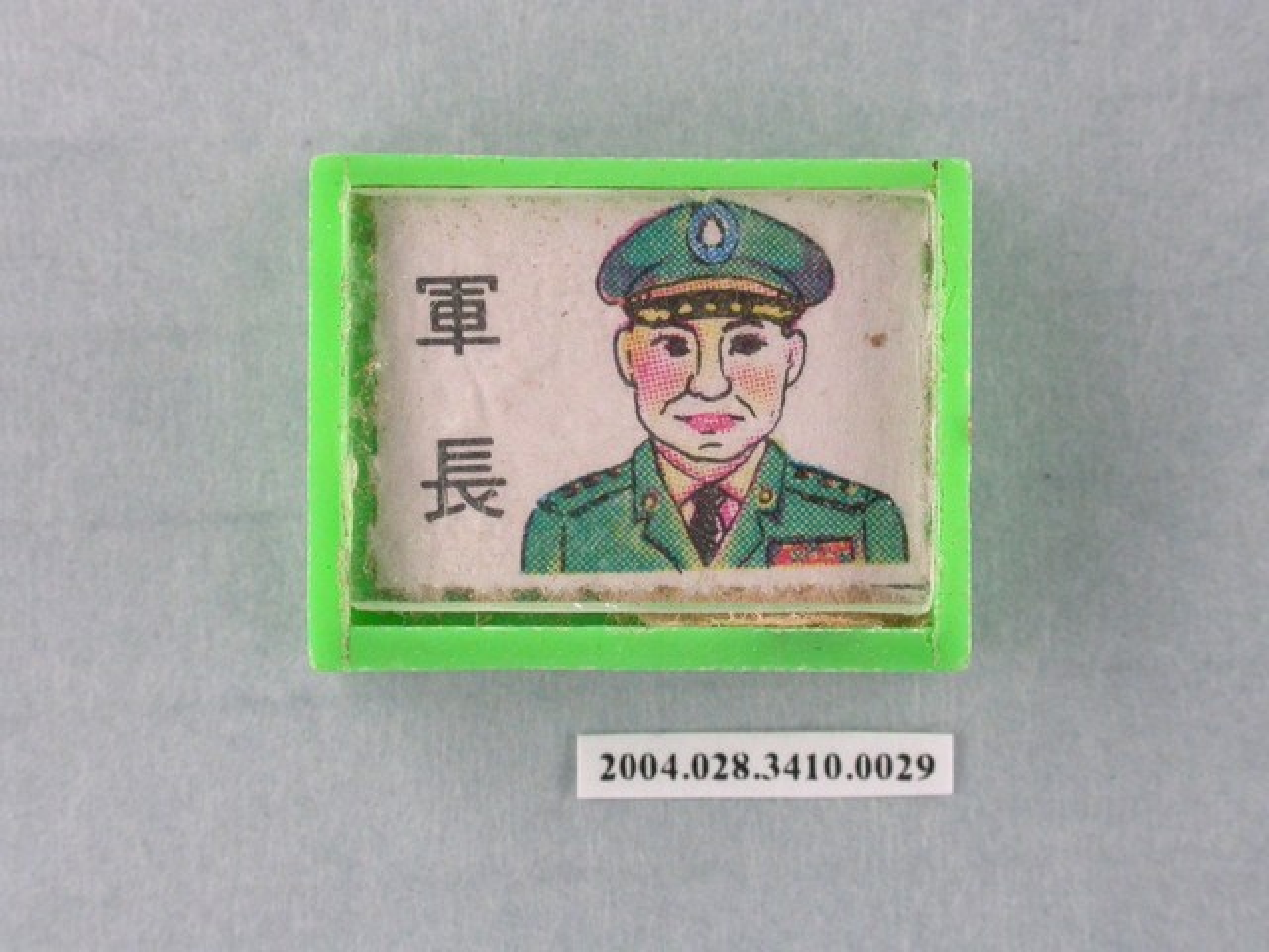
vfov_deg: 10.3
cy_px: 476
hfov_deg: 13.7
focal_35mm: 144
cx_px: 634
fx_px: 5279
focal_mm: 29.9
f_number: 6.2
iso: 200
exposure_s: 1/30
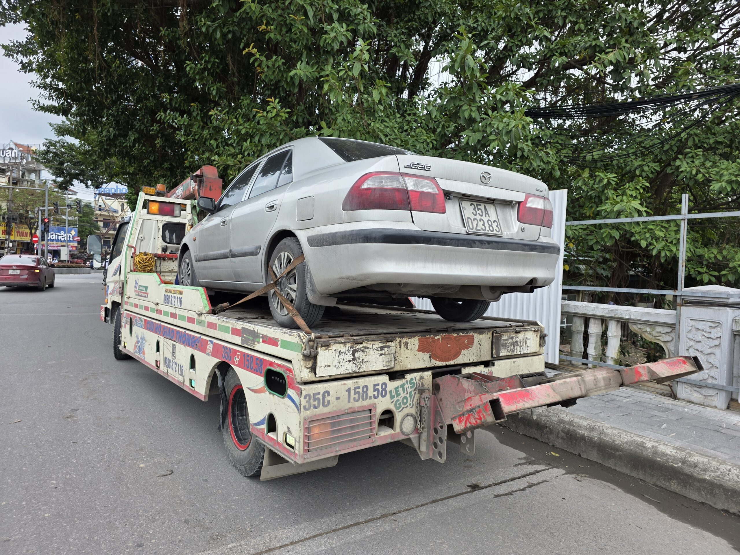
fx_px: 492
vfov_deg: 58.9
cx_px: 370
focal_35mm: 23
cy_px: 278
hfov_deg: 73.9
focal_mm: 6.3
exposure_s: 1/1369
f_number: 1.7
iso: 80
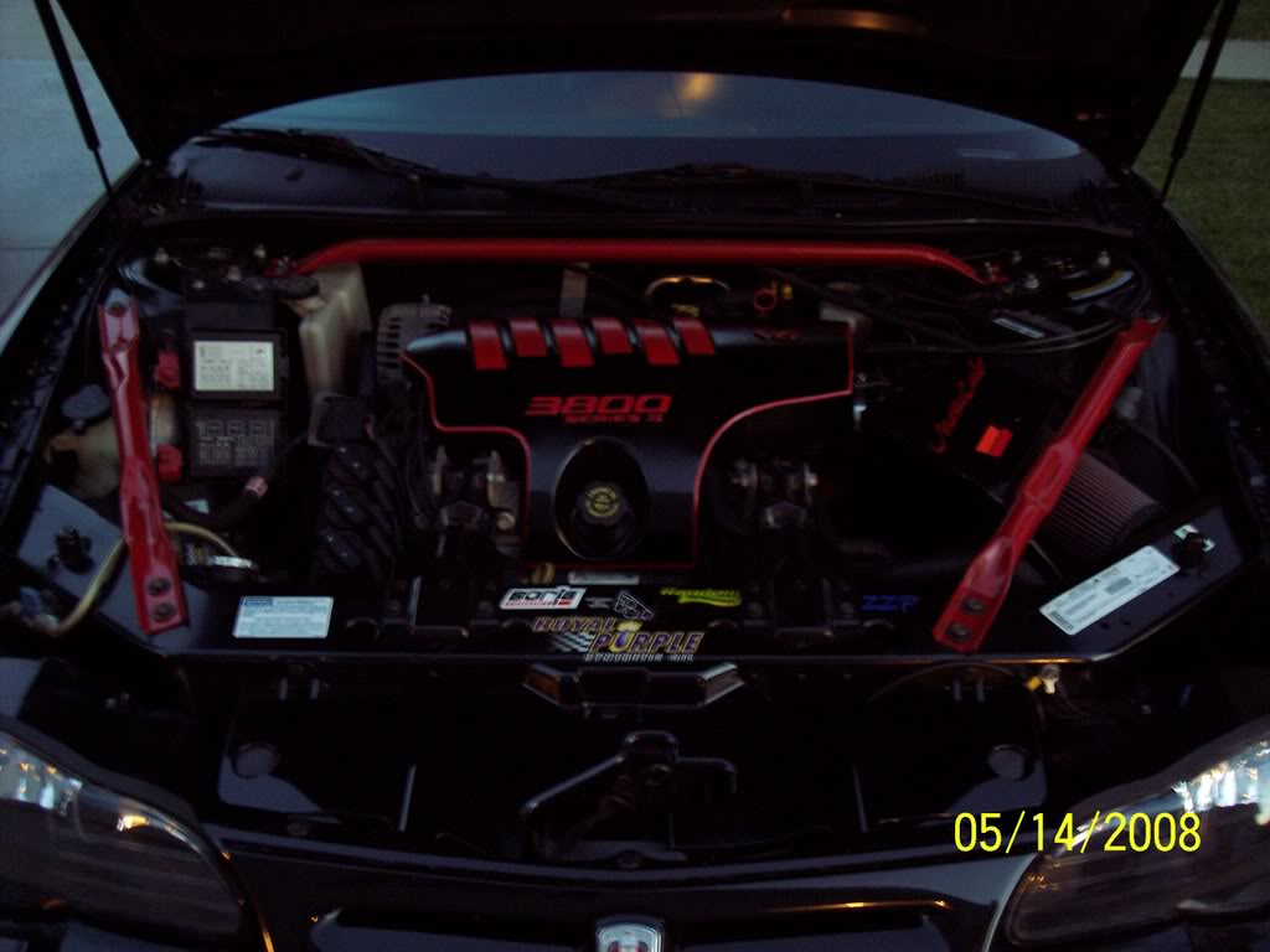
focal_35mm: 39
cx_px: 635
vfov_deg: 36.8
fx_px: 1431
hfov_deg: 47.9
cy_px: 476
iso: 200
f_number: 3.4
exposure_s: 1/8
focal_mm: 8
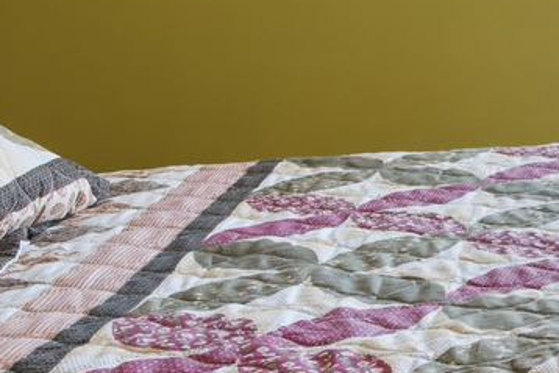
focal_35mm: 88
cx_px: 1102
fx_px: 1371
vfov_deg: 14.9
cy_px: -103
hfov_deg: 17.2
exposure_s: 1/8
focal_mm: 13
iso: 250
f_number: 8
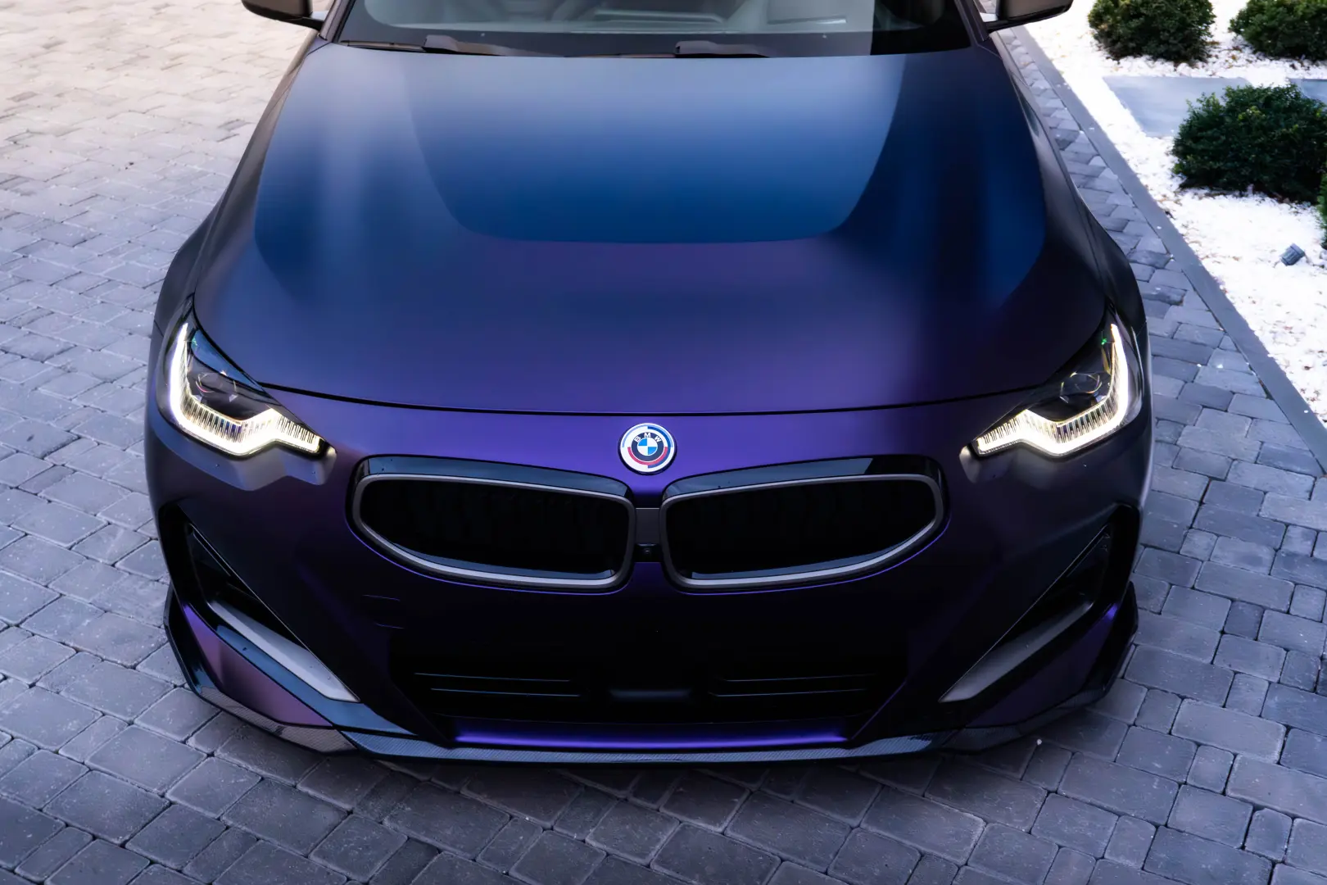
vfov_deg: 33.0
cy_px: 442
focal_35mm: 40
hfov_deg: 47.9
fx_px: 1493
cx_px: 664
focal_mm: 27
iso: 6400
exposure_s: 1/100
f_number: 4.5
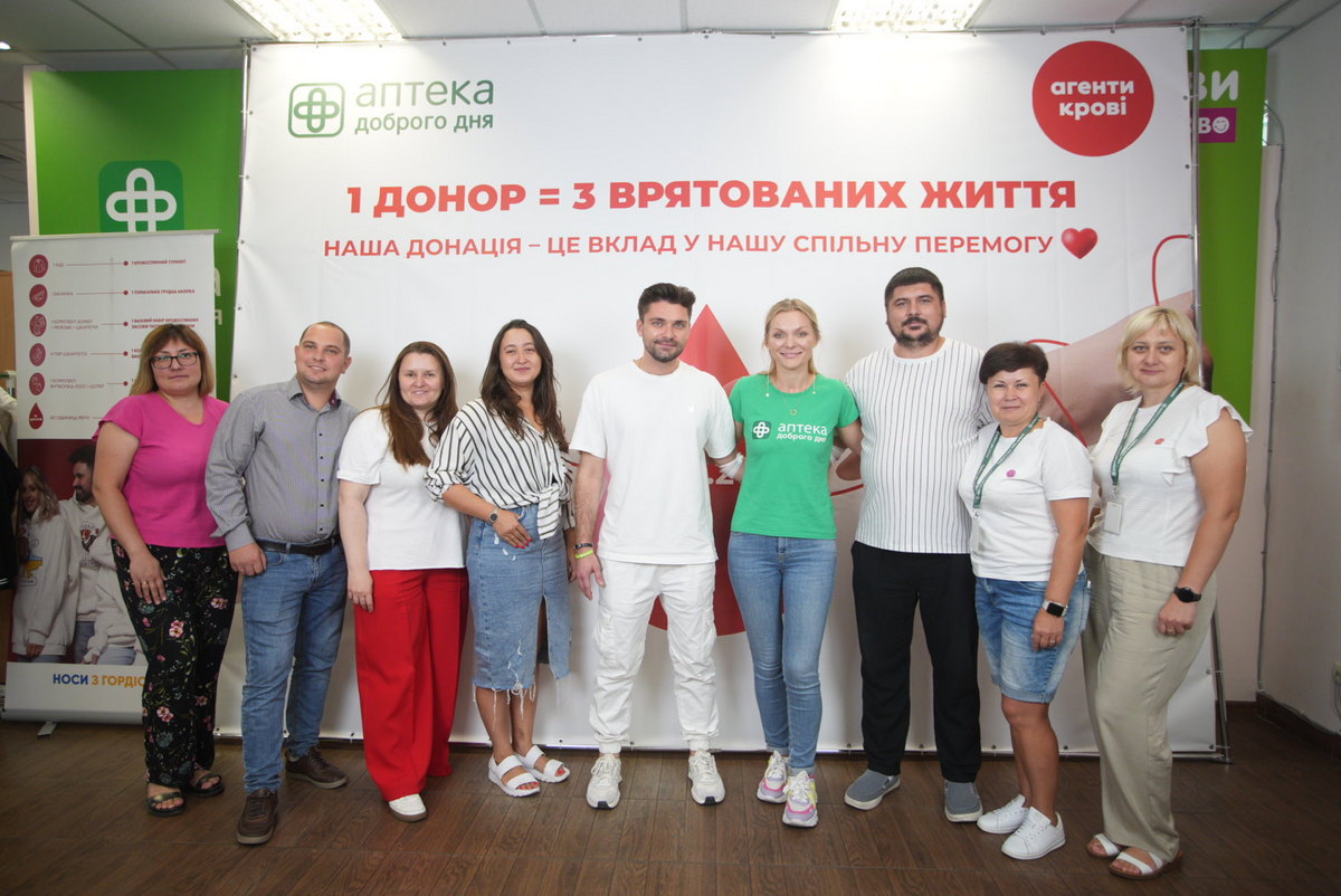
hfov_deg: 76.1
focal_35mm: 23
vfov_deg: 55.2
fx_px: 857
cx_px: 670
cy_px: 448
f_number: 4
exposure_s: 1/125
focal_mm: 23
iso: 1250
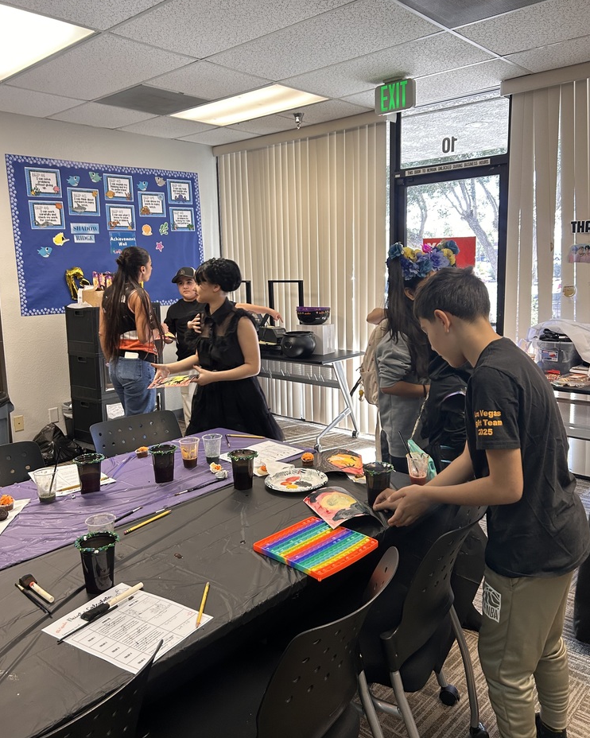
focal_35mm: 28
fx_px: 611
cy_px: 358
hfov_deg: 51.5
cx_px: 291
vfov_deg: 62.2
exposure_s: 1/120
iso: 125
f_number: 1.5
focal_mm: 5.7
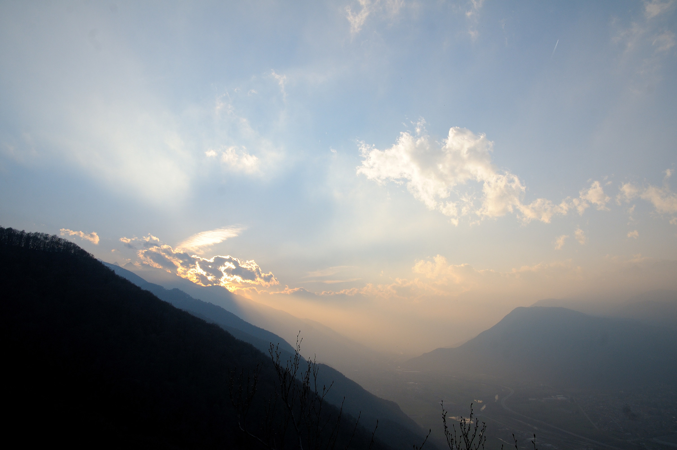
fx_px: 451
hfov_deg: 73.8
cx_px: 338
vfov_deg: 53.0
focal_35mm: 24
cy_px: 225
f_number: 9
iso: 250
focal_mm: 16
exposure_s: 1/400
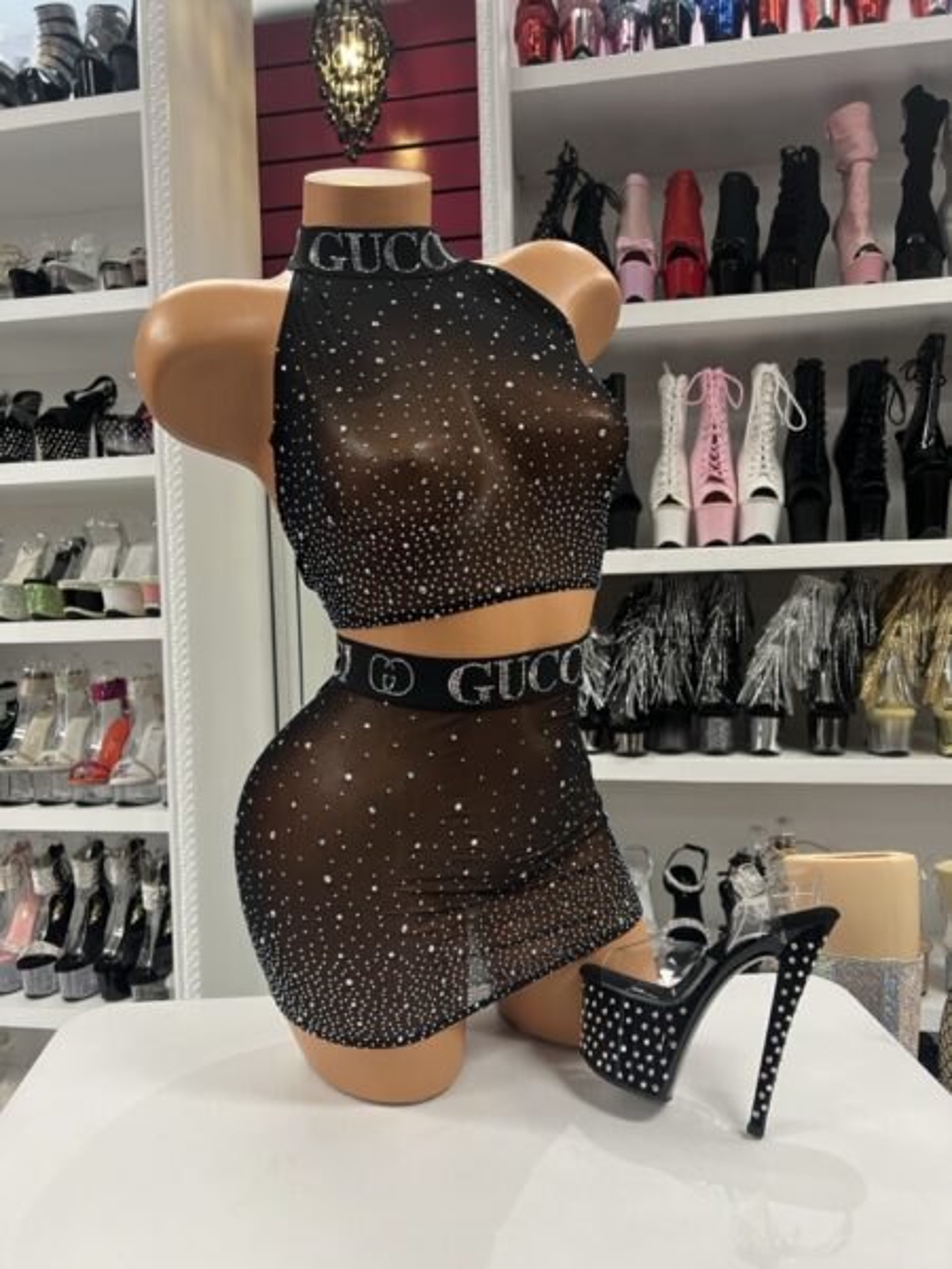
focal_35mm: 26
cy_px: 634
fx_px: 953
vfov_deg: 67.3
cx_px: 476
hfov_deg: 53.1
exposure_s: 1/60
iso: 125
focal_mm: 5.7
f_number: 1.5
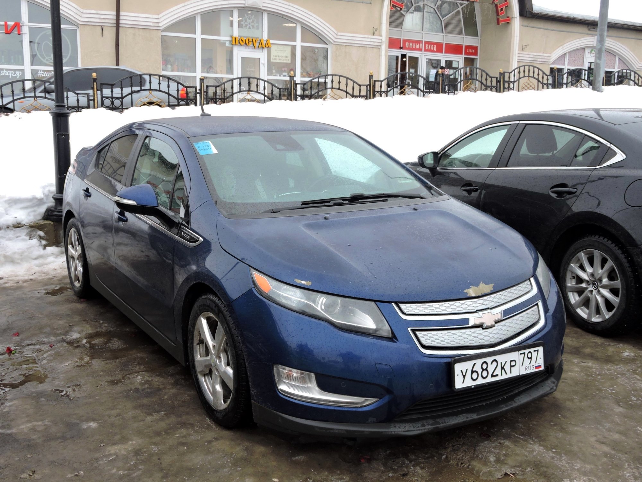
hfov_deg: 52.6
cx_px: 321
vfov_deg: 40.7
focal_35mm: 35
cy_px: 241
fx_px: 649
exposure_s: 1/100
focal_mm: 6.3
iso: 100
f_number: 3.8
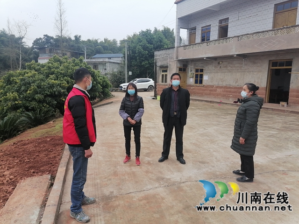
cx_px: 150
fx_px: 233
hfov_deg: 65.3
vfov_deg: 51.4
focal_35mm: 27
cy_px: 112
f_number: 1.8
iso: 50
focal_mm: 5.3
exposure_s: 1/117
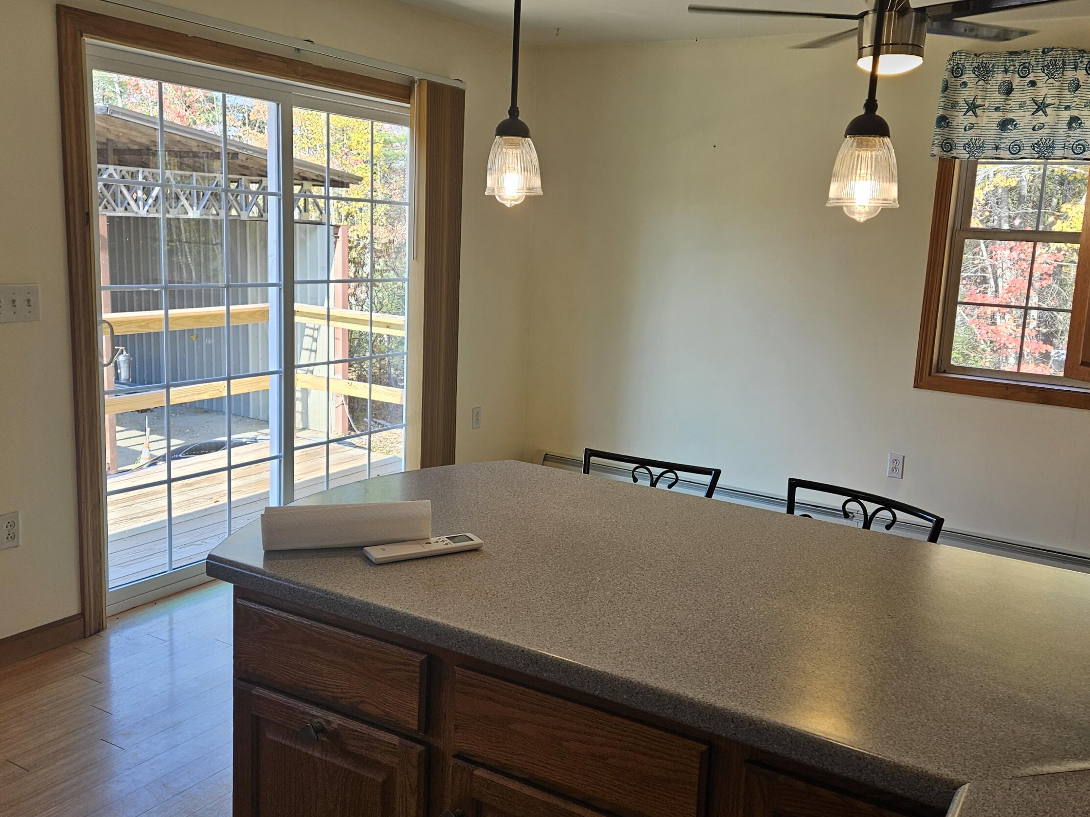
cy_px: 387
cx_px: 625
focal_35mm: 31
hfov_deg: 58.1
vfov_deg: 45.4
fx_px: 976
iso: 32
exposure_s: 1/120
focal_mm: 5.4
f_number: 1.8
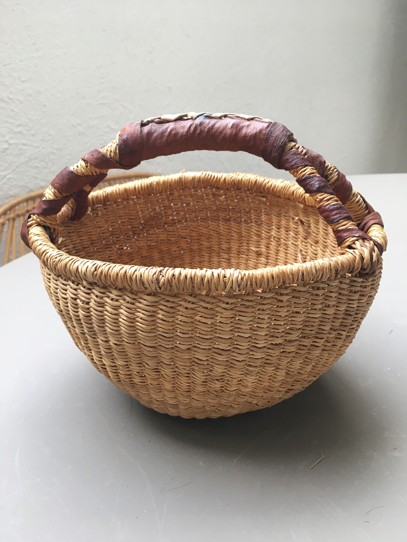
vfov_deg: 61.7
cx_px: 204
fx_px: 455
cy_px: 271
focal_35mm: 29
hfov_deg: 48.2
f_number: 2.2
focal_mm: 4.15
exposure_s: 1/33
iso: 40
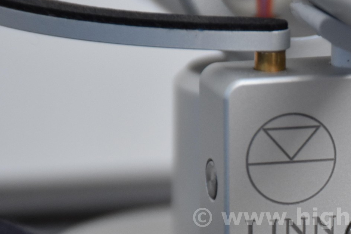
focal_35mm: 536
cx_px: 346
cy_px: 216
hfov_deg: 3.8
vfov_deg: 2.6
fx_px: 5226
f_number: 5.6
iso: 900
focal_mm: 140
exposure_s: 1/125
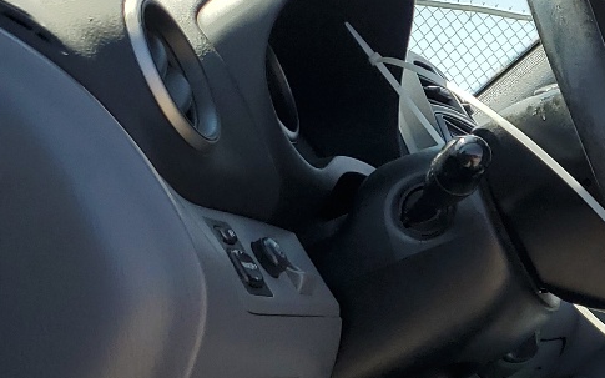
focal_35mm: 91
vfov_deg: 13.9
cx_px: 778
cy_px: 457
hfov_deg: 20.8
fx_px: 1500
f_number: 1.5
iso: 50
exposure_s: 1/1667
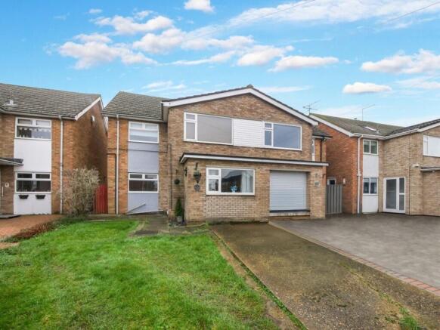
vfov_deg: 85.7
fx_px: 178
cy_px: 165
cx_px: 220
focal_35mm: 14
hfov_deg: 102.0
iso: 200
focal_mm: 7
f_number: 4
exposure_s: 1/80
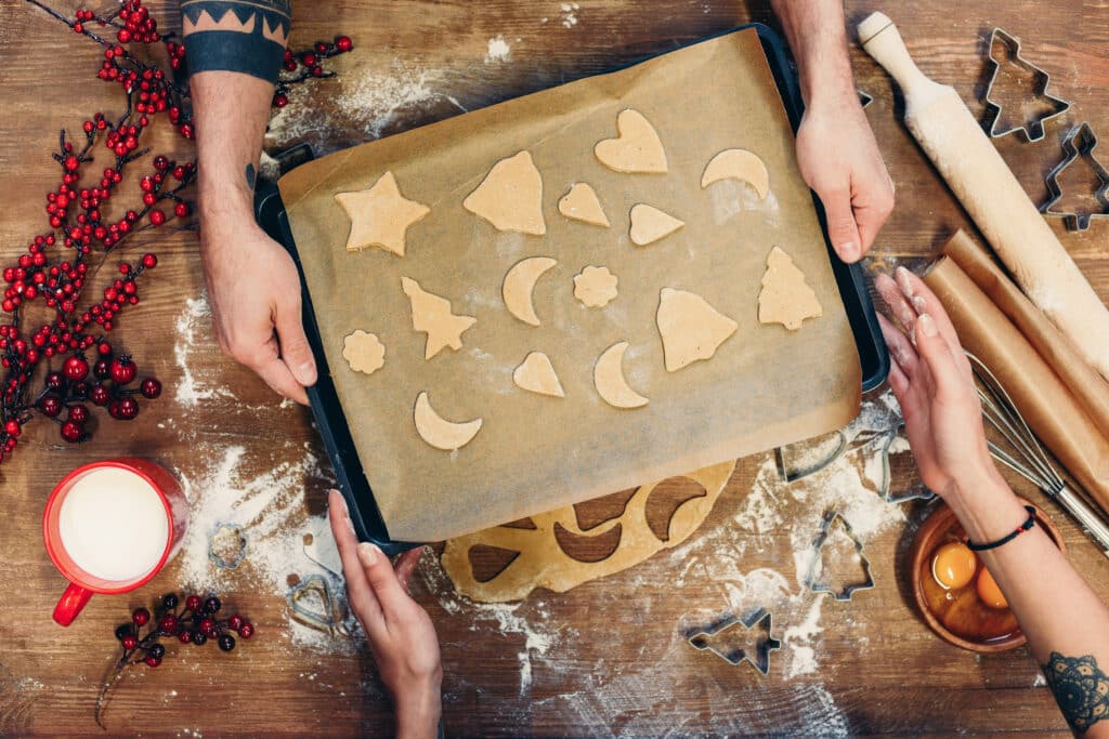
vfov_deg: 27.0
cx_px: 554
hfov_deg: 39.6
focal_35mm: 50
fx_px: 1540
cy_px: 370
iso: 320
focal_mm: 50
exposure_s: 1/50
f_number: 4
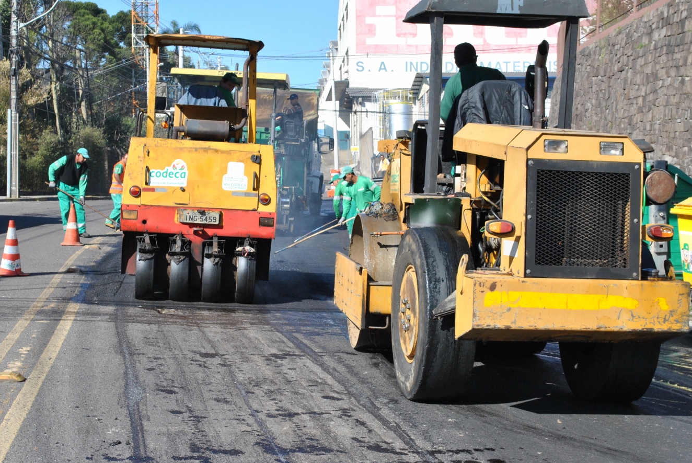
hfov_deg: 29.6
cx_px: 325
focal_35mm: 68
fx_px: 1309
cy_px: 212
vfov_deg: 20.1
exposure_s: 1/400
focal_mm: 40
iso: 400
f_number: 10
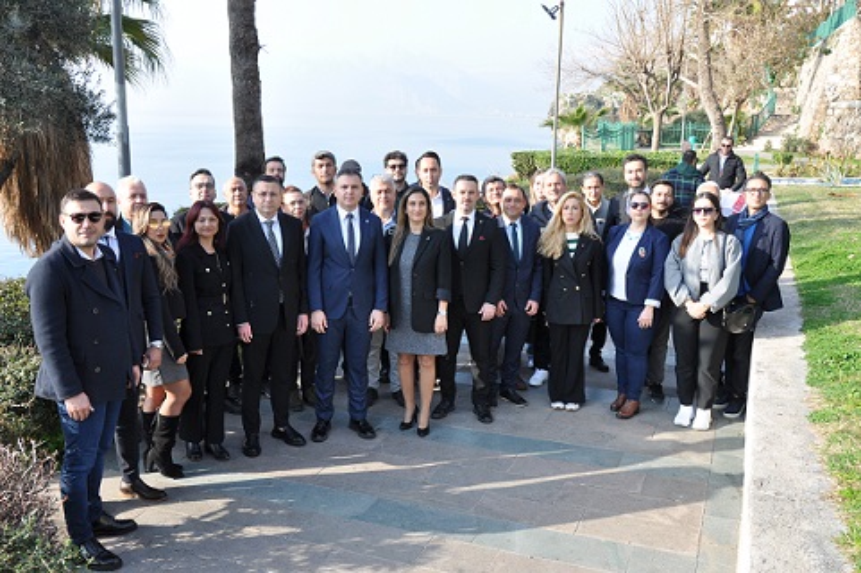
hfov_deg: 57.3
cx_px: 430
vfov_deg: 39.9
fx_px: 789
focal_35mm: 33
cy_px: 286
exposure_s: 1/80
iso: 200
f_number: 9
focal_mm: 22
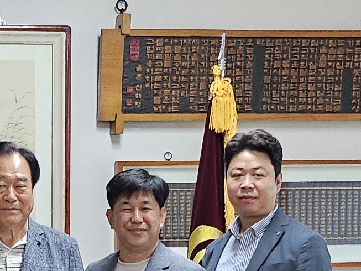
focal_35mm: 147
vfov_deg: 9.9
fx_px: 1533
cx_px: -109
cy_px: 341
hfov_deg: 13.0
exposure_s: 1/120
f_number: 1.8
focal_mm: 5
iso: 400
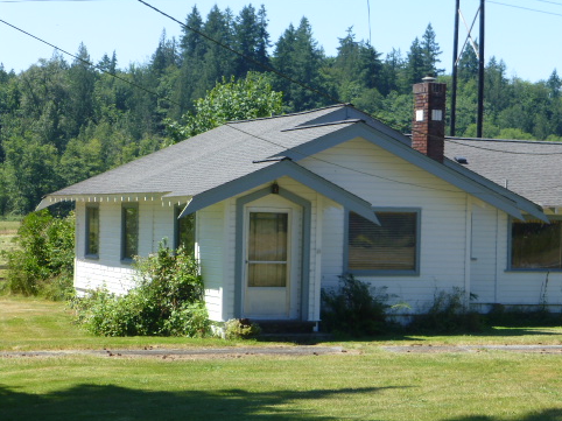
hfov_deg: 21.0
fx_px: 1509
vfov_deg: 15.9
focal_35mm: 93
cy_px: 229
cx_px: 372
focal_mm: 12.5
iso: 100
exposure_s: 1/250
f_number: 5
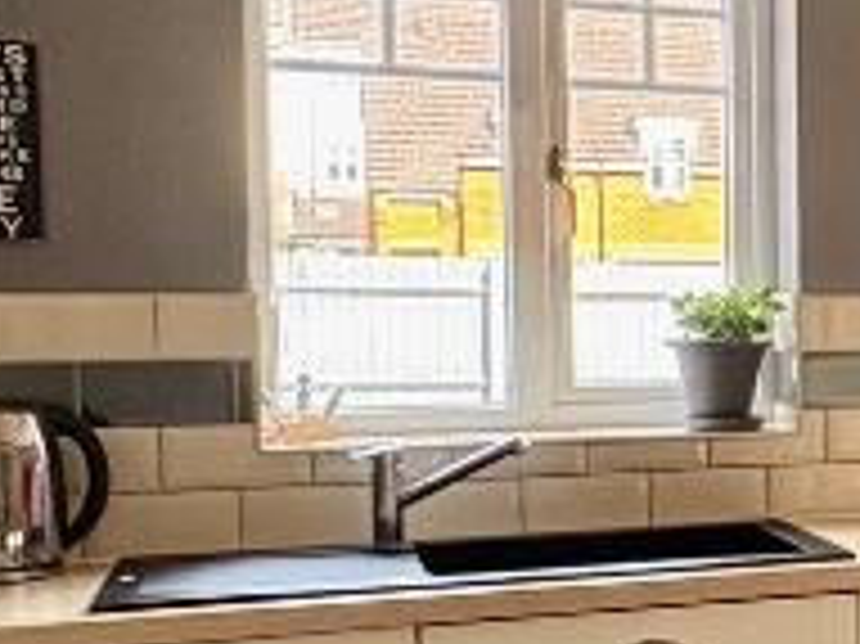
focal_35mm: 75
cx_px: 1369
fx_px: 1862
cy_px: 387
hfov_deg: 21.0
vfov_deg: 19.6
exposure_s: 1/96
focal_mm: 2.22
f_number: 2.2
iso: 250
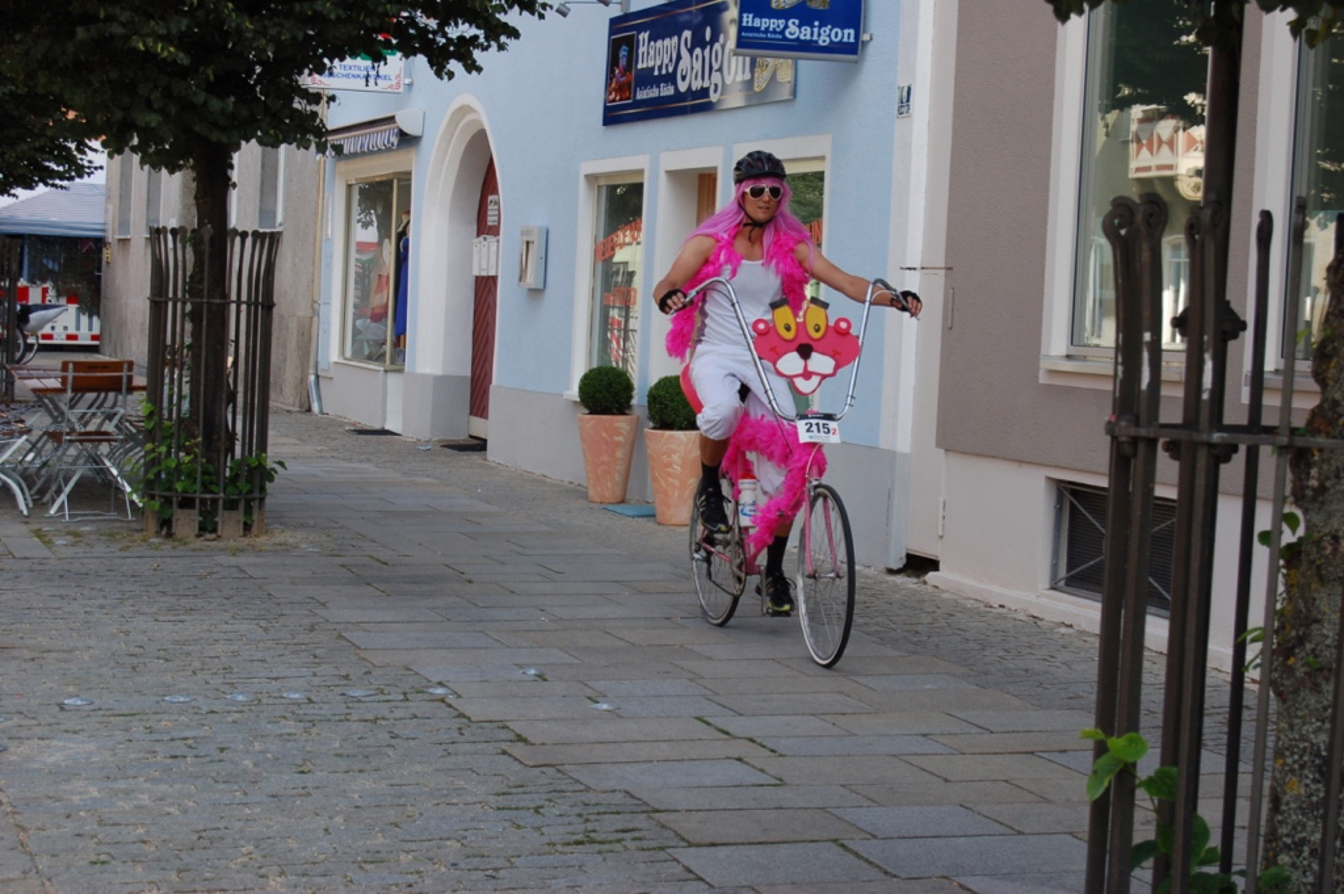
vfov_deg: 16.5
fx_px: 3077
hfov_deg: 24.6
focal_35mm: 82
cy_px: 447
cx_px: 672
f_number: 7.1
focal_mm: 55
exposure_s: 1/200
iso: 200
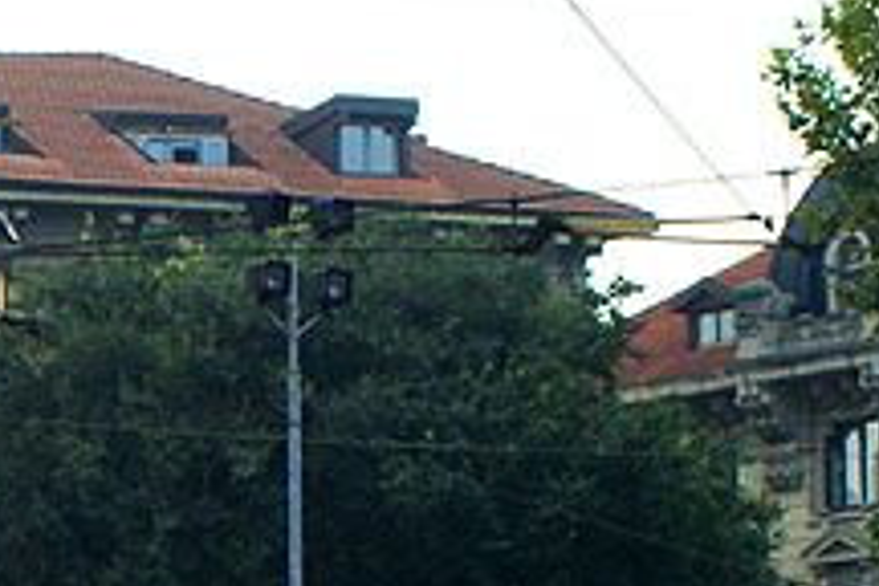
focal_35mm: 285
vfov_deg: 4.8
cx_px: -578
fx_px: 6958
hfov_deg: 7.1
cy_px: 981
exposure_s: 1/320
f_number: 7.1
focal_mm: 40
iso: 400
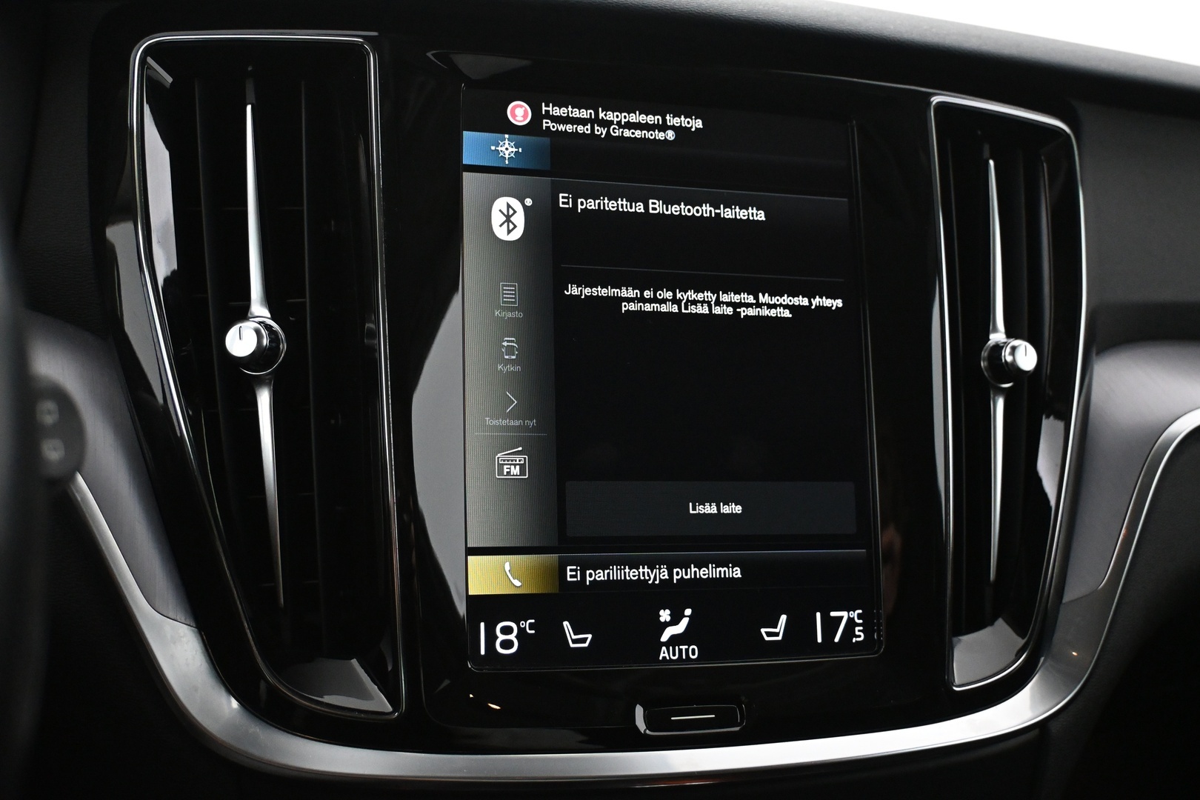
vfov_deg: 34.2
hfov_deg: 49.6
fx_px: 1300
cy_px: 400
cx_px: 600
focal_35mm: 39
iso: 4000
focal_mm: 26
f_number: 4.5
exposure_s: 1/40
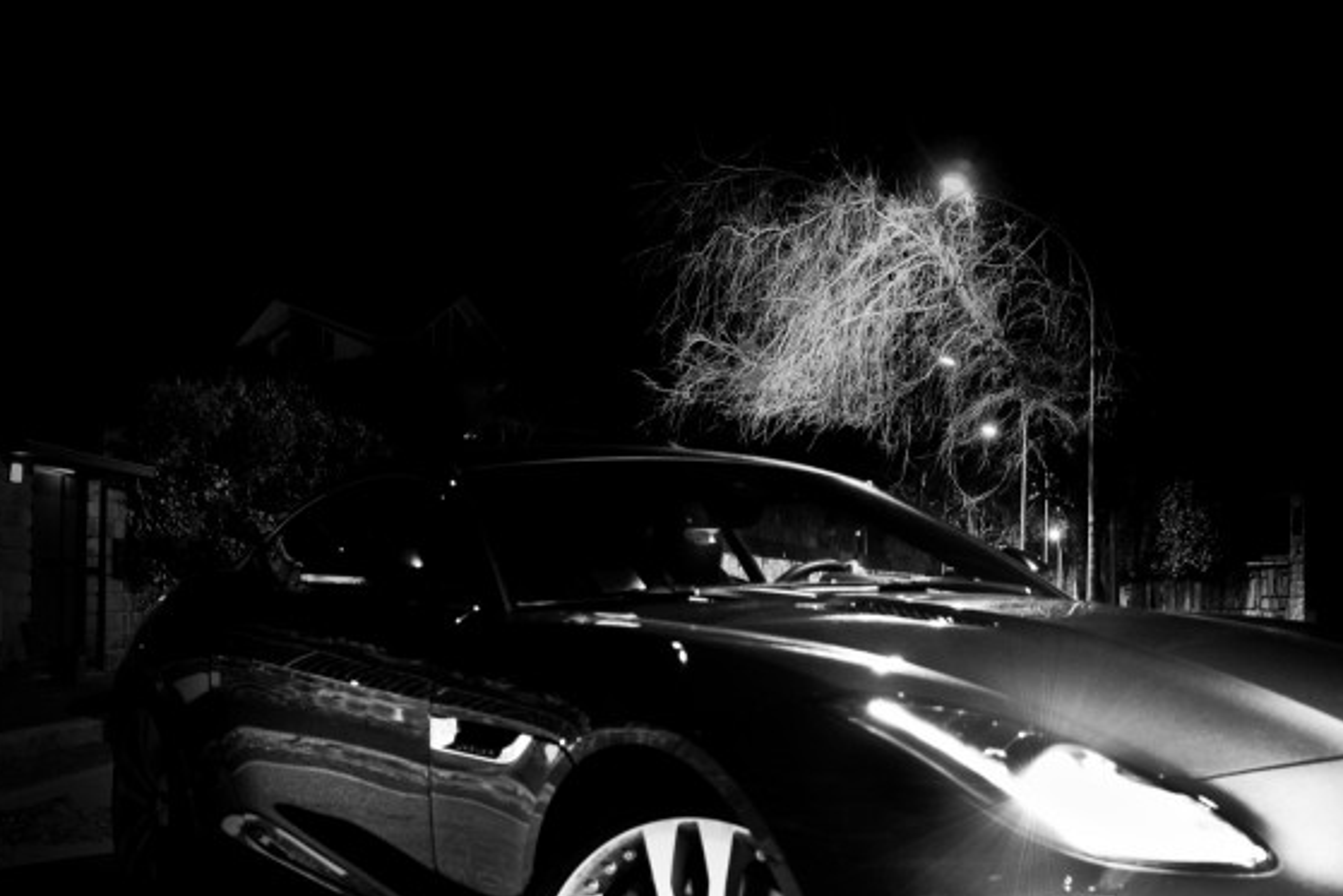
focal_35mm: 44
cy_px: 590
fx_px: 1642
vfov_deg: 30.3
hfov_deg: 44.4
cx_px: 752
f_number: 4
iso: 800
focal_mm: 24
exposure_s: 1/2.5
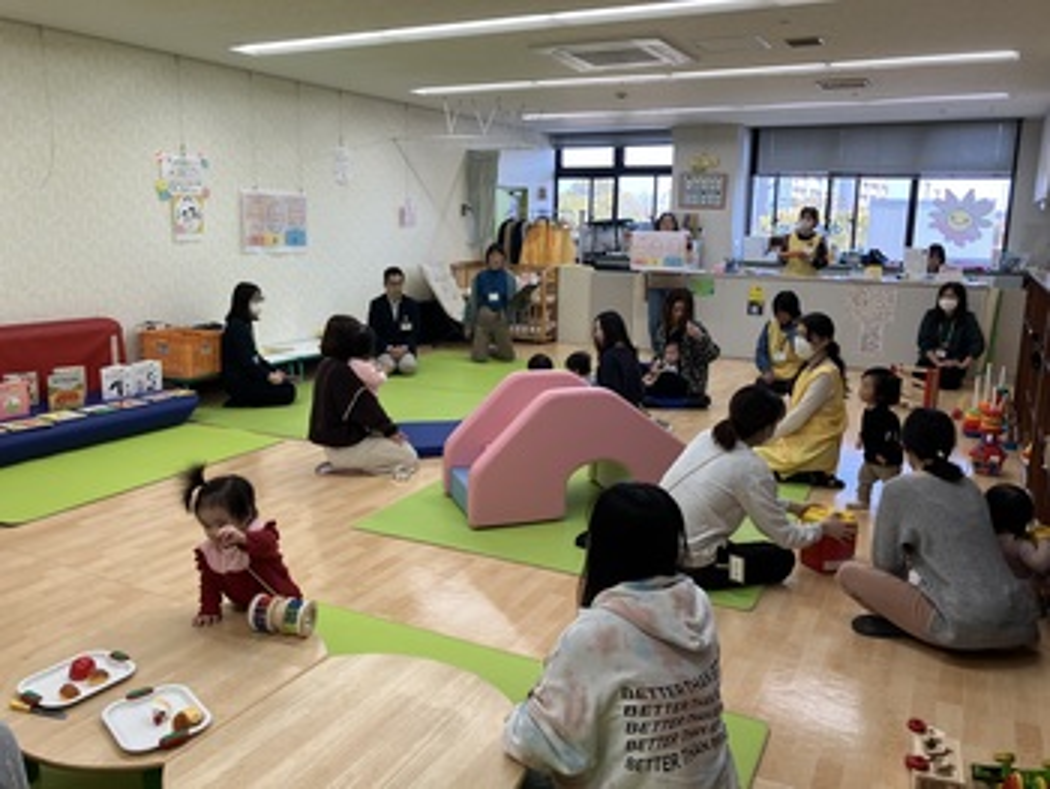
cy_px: 394
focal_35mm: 28
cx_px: 525
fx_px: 850
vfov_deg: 49.8
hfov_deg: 63.4
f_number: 1.8
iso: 32
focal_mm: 3.99
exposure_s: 1/120
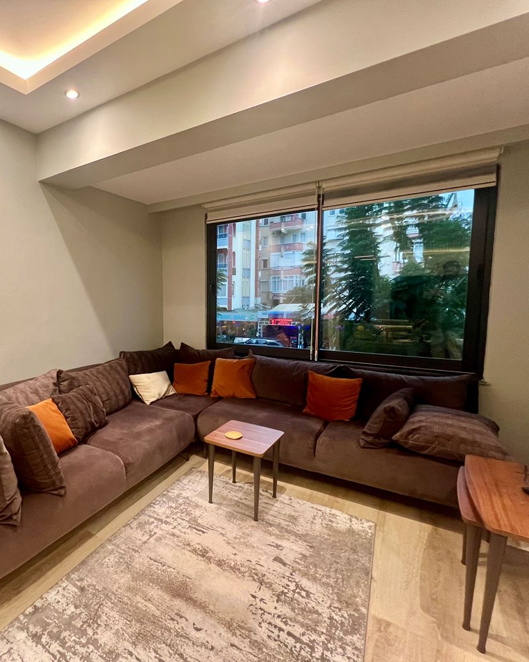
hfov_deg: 73.1
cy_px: 331
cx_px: 152
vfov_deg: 89.6
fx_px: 333
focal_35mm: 17
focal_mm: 1.57
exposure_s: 1/50
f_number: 1.8
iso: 320
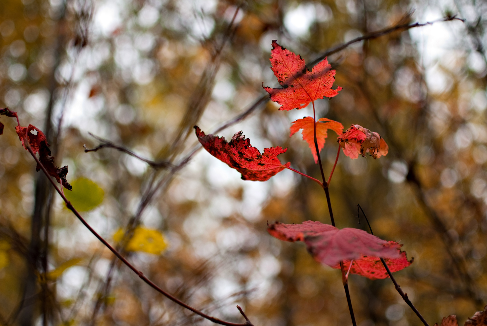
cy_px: 163
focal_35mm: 52
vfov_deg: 25.8
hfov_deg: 37.8
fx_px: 711
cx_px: 244
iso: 100
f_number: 2
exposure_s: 1/500
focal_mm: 35
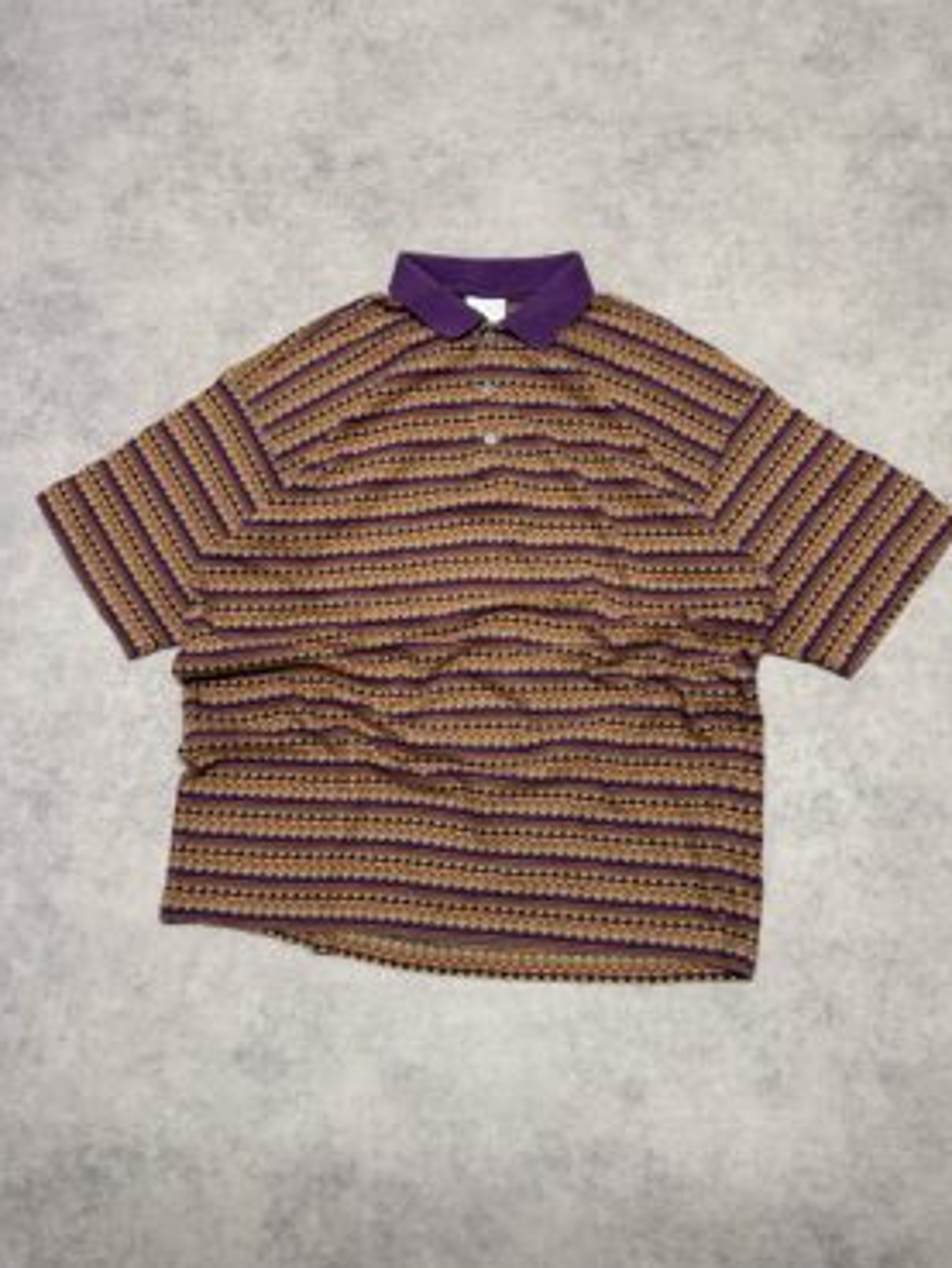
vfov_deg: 67.3
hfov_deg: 53.1
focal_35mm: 26
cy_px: 629
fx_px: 953
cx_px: 481
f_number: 1.78
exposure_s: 1/60
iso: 320
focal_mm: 6.76
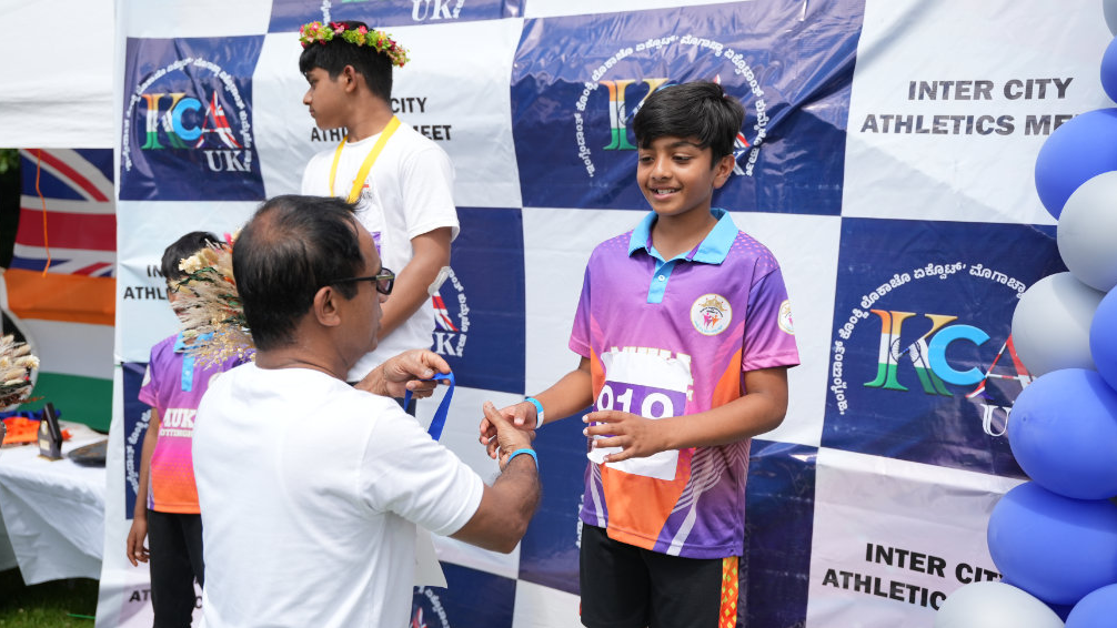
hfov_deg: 58.4
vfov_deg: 34.9
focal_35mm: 34
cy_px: 325
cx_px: 554
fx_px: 1000
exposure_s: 1/2500
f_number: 2.8
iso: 250
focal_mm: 31.7
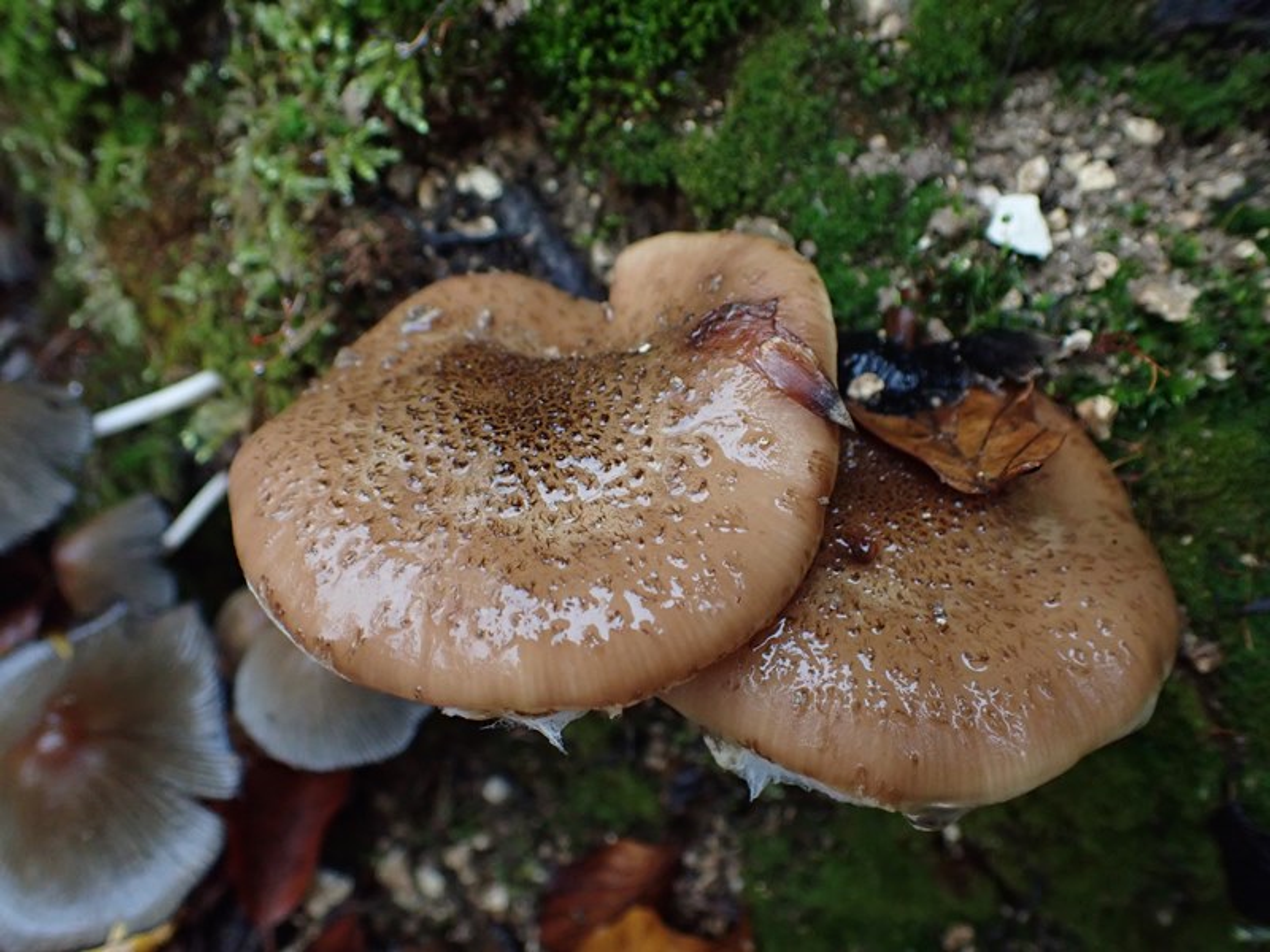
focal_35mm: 30
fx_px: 1101
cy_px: 476
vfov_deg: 46.8
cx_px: 635
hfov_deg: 60.0
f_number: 2.3
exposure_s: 1/125
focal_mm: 5.4
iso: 640
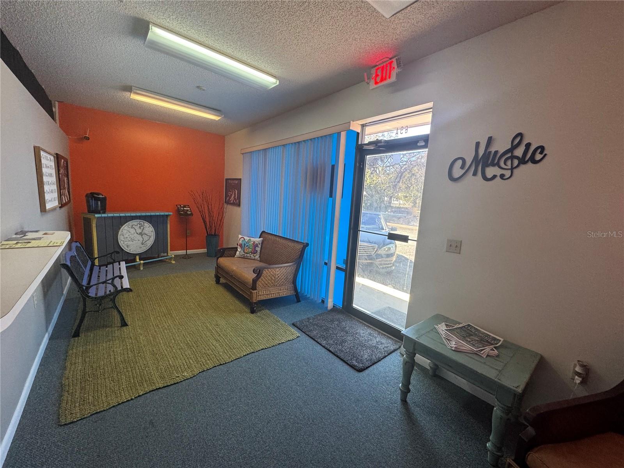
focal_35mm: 14
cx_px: 312
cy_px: 234
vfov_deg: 85.7
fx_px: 252
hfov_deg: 102.1
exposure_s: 1/99
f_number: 2.2
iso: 250
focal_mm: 2.22
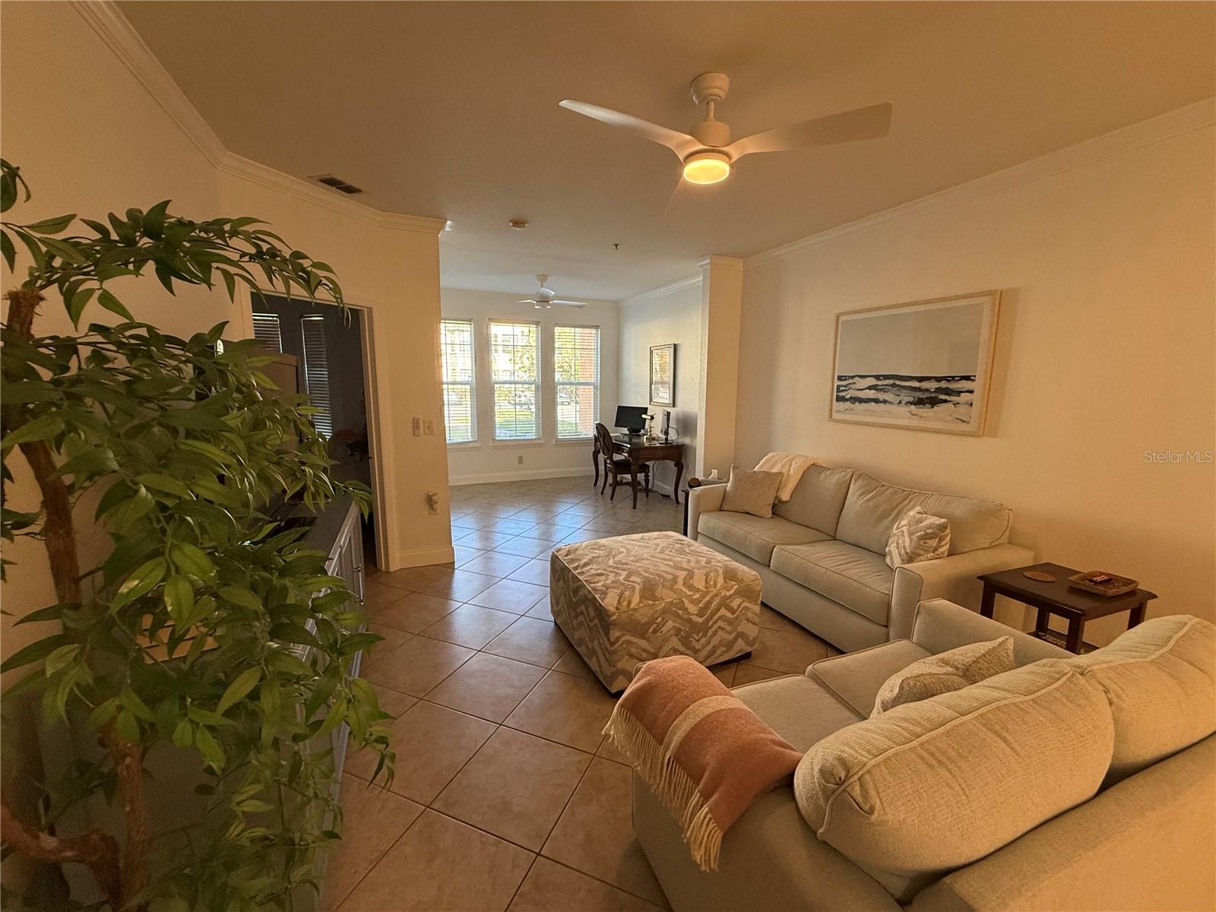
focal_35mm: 14
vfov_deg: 85.7
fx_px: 492
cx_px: 608
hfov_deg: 102.1
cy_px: 456
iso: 250
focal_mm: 2.22
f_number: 2.2
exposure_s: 1/120
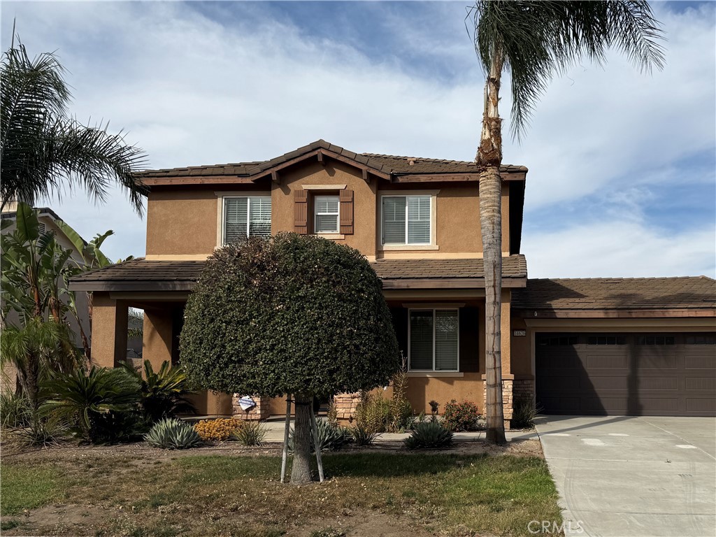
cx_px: 358
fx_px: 496
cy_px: 268
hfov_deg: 71.6
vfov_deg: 56.8
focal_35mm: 24
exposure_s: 1/5714
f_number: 1.78
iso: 80
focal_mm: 6.76
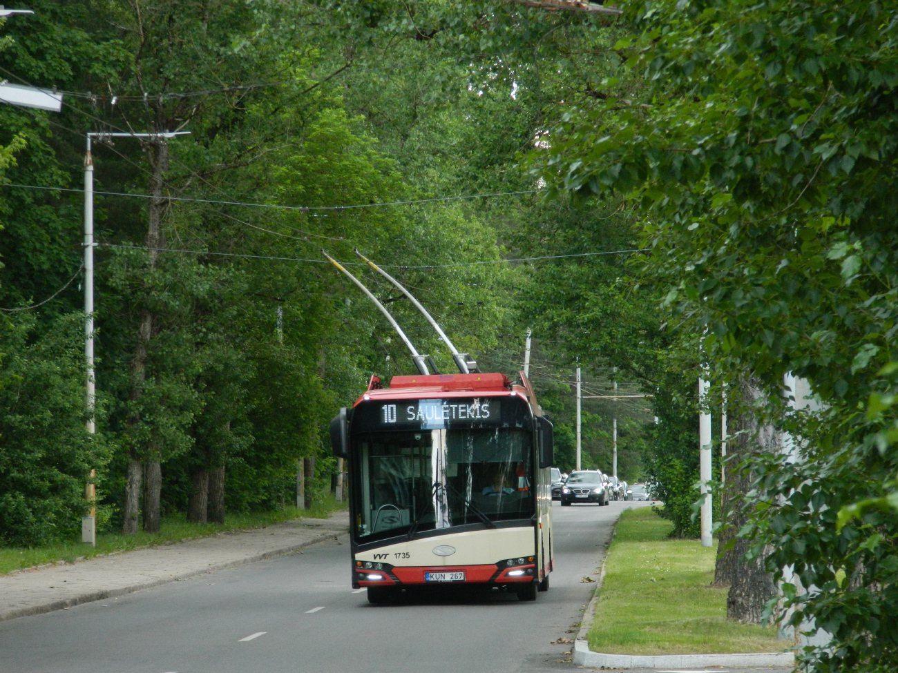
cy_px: 336
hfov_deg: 9.0
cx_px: 449
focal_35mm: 221
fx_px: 5733
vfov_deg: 6.7
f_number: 5.4
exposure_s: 1/80
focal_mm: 39.7
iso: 280
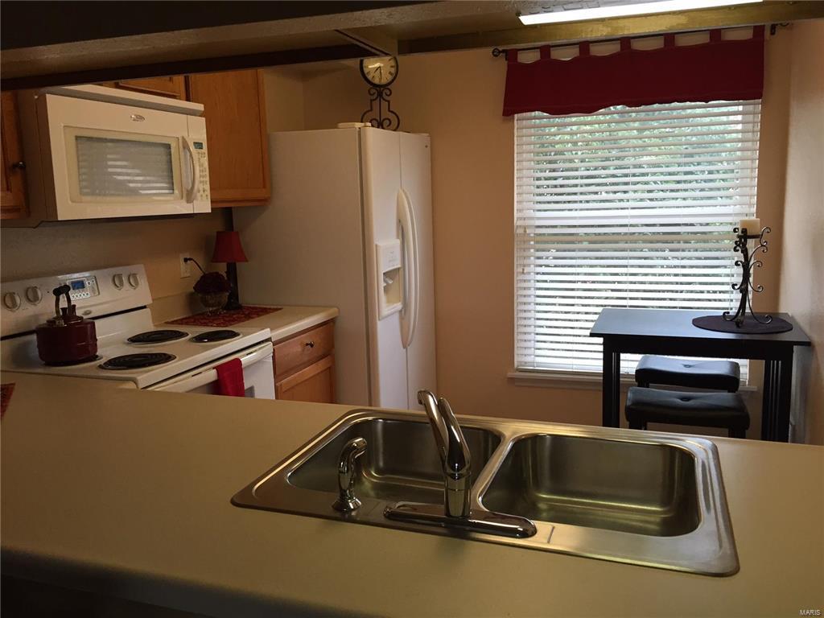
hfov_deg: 61.7
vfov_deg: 48.2
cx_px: 412
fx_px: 690
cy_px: 309
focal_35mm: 29
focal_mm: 4.15
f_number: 2.2
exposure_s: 1/30
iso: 50
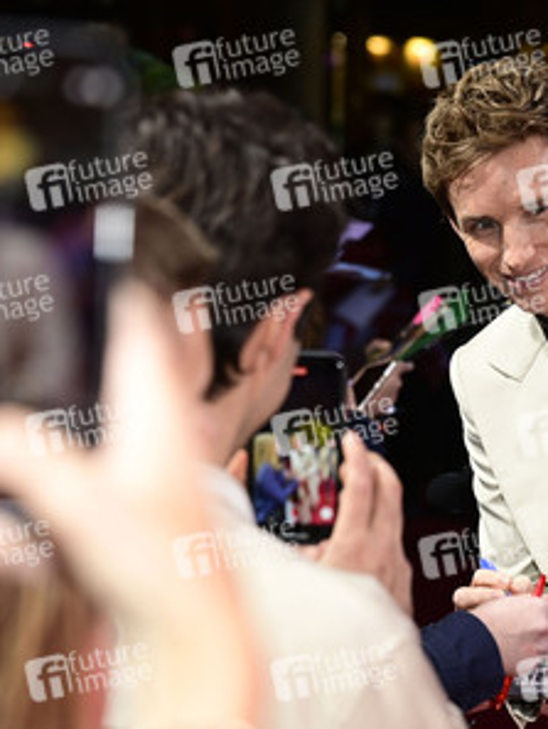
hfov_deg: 8.5
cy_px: 366
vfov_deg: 11.3
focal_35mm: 175
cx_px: 515
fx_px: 3691
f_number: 5
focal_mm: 120
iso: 2000
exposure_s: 1/250
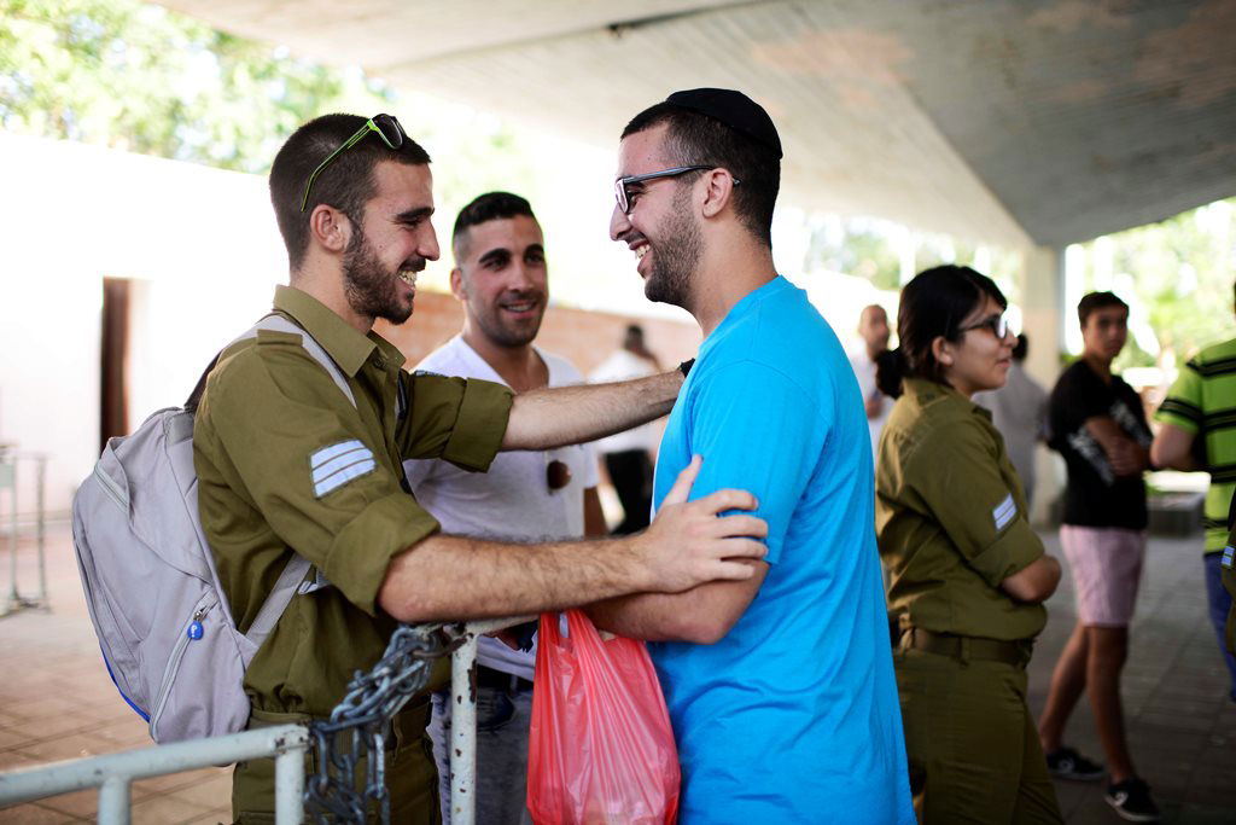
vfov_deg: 37.9
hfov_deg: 54.4
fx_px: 1202
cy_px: 412
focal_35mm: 35
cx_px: 618
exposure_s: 1/250
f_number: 1.4
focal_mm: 35
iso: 100
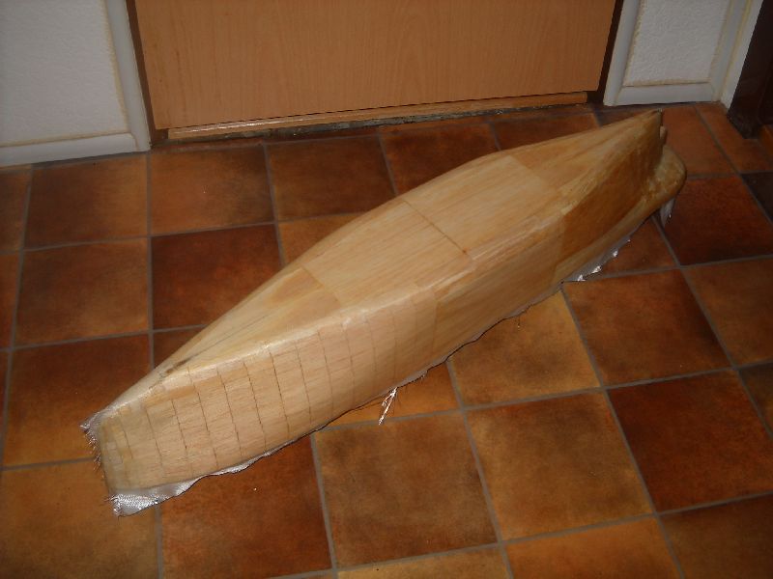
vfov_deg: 35.1
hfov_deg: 45.8
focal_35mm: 41
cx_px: 386
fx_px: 916
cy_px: 290
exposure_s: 1/30
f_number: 3.1
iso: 64
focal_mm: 6.72
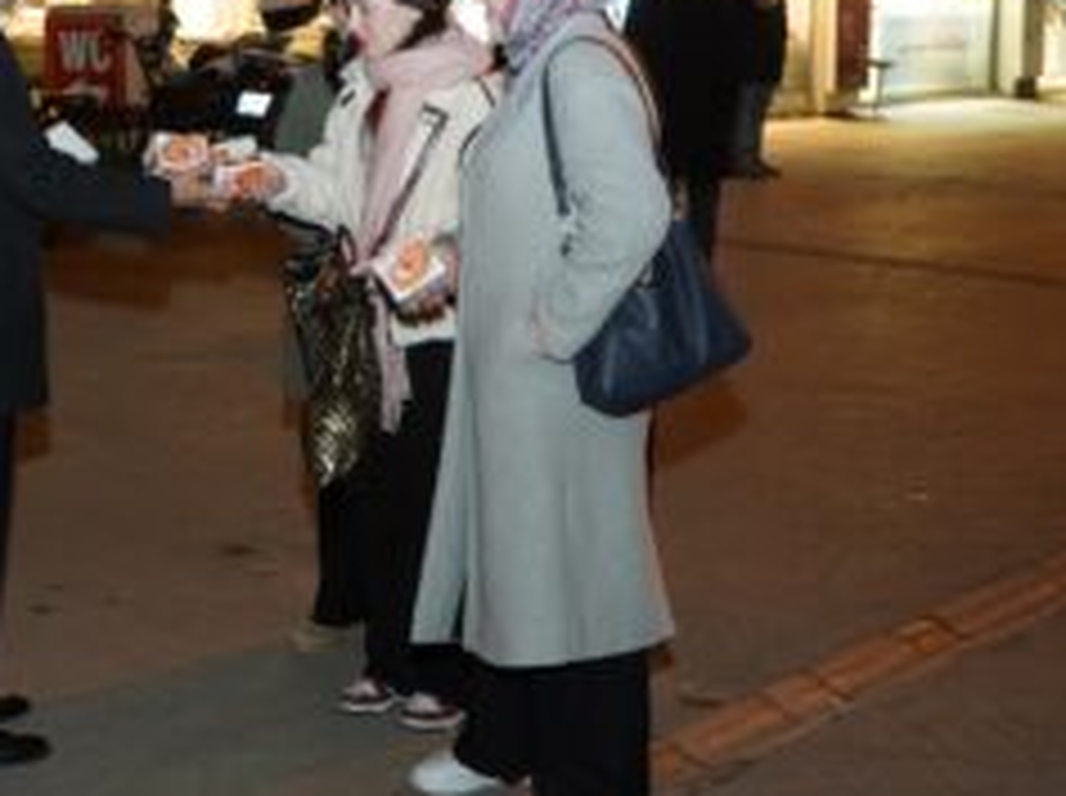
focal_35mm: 70
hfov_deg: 27.4
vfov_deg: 20.8
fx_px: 2152
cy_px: 202
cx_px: 252
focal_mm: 41
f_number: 4.5
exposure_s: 1/160
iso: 4000
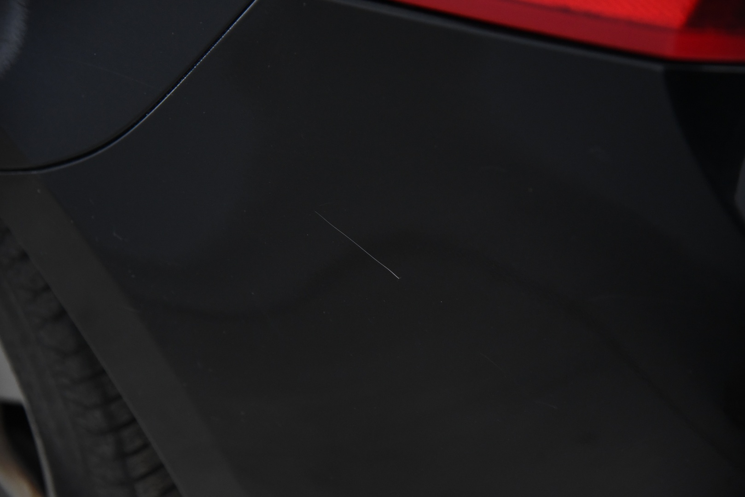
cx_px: 372
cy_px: 248
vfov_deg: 19.5
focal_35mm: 70
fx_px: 1449
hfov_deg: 28.8
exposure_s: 1/100
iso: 4000
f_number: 4
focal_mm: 70
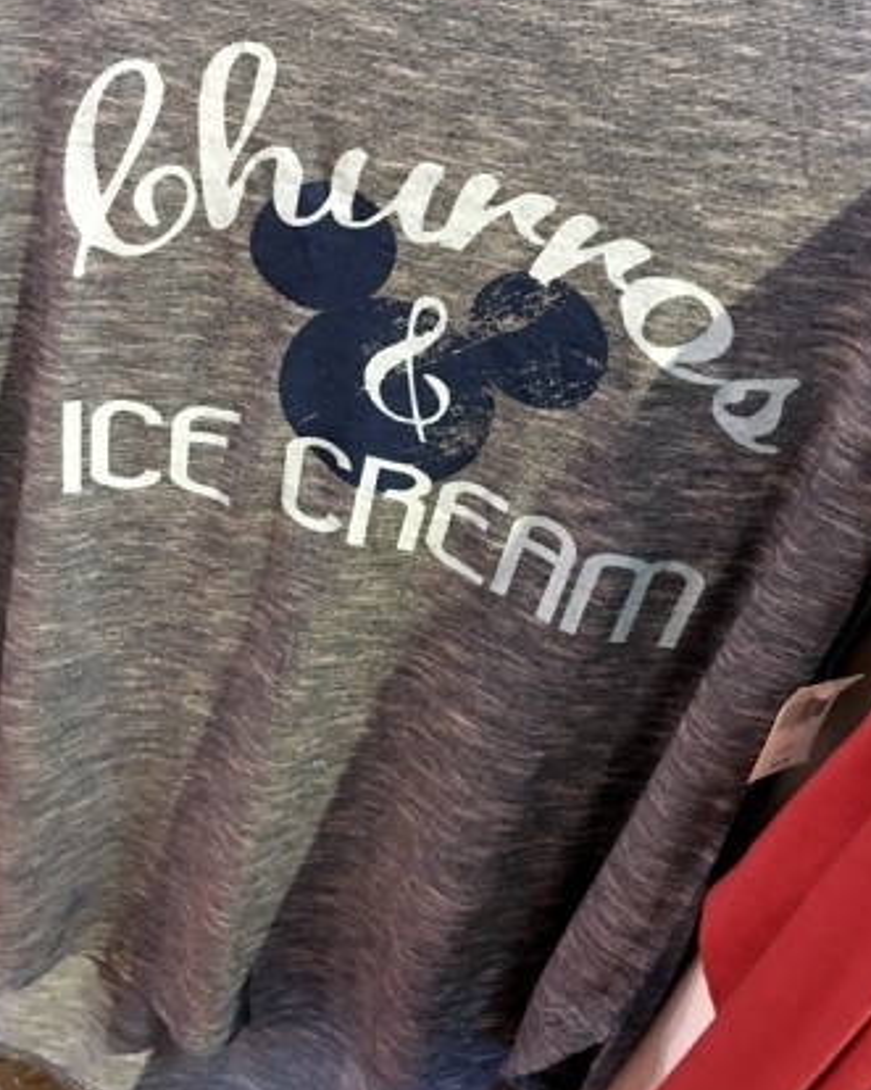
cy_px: 369
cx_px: 442
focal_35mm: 41
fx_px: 1322
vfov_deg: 44.2
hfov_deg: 36.5
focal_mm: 4.15
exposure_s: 1/4
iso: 80
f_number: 2.2
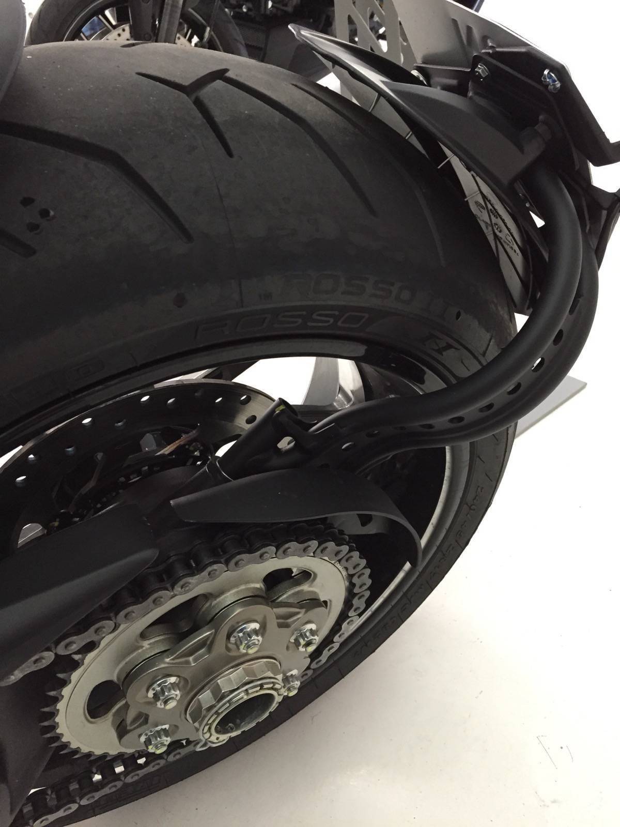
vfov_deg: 61.7
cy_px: 414
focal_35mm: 29
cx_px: 310
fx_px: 693
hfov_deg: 48.2
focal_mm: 4.15
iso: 250
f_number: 2.2
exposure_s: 1/24
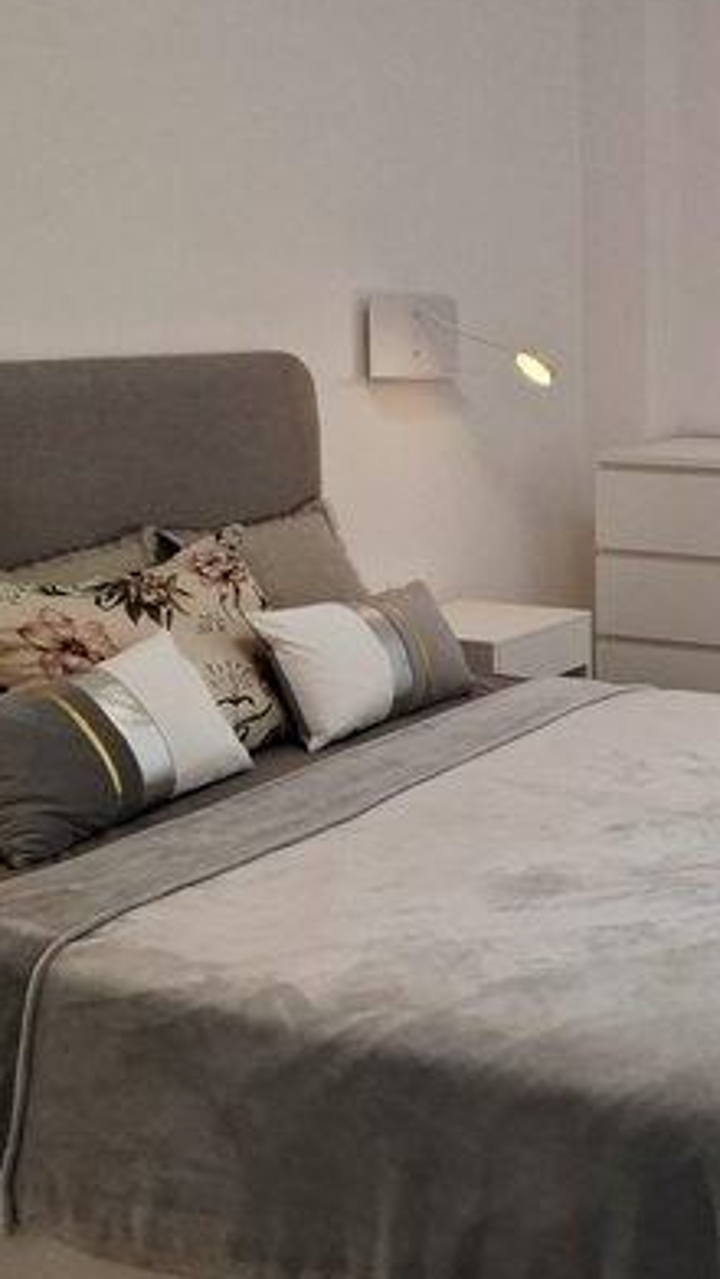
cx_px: 799
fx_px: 1629
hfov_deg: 23.4
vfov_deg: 42.5
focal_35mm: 48
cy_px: 455
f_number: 1.8
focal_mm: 5.54
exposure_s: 1/169
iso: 50
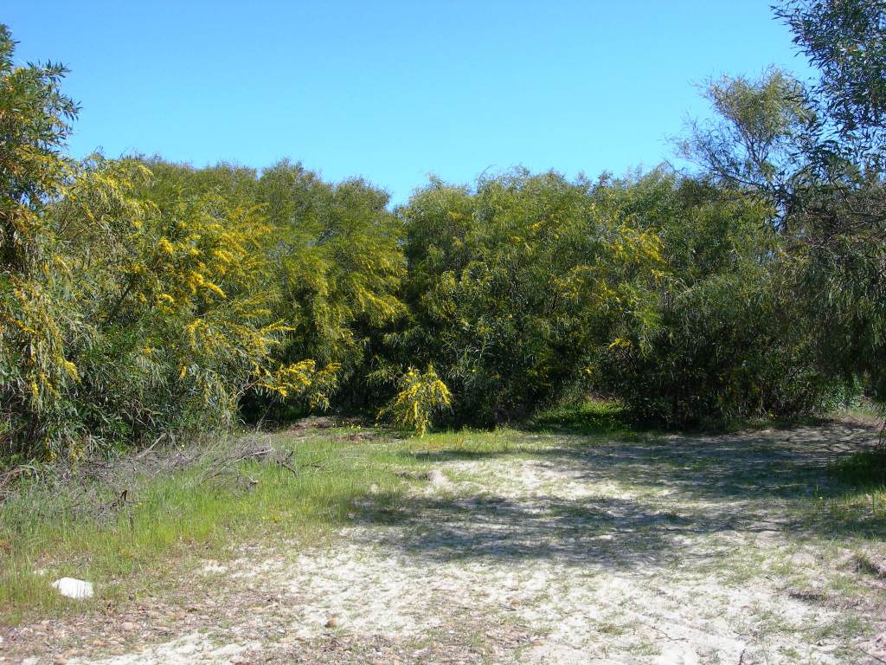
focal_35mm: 38
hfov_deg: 49.0
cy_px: 332
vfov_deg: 37.7
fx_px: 973
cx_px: 443
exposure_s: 1/257
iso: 50
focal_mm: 7.8
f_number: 4.8
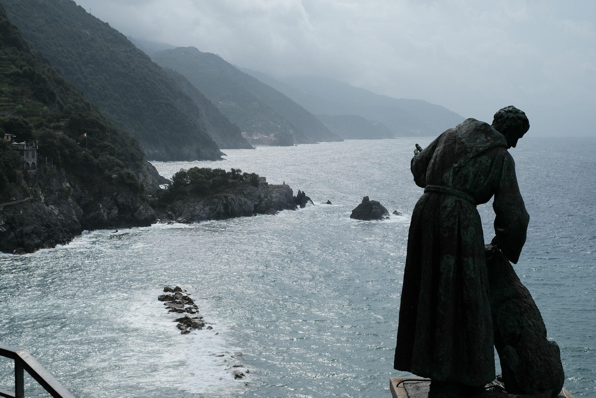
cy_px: 199
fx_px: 877
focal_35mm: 53
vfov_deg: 25.5
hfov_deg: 37.5
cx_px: 298
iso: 320
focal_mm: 35
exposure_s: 1/1300
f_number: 8
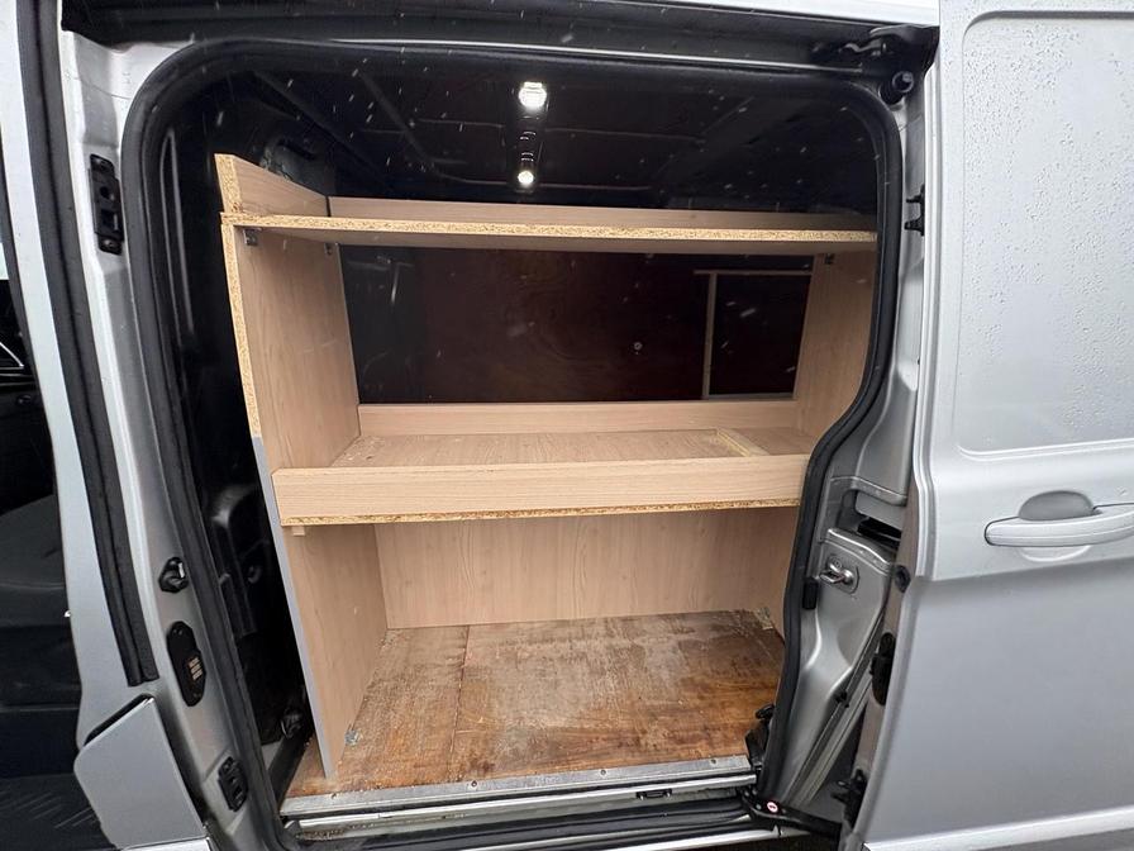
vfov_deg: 85.7
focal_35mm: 14
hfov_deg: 102.1
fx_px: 459
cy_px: 426
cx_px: 567
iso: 80
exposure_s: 1/124
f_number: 2.2
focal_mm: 2.22
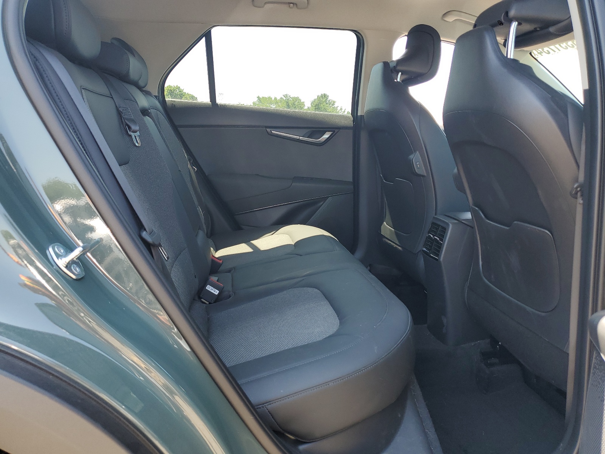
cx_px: 302
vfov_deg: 53.1
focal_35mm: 26
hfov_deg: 67.3
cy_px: 227
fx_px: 454
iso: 50
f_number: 1.5
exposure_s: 1/189
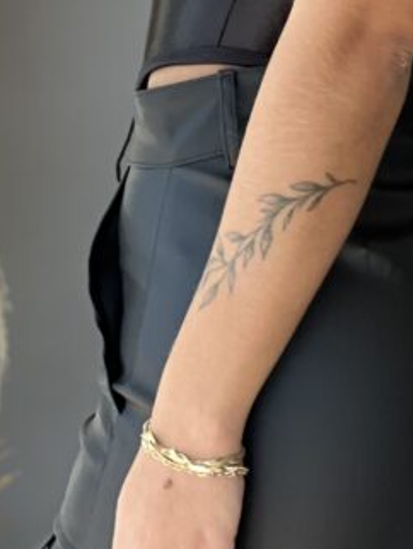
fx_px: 3543
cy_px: -241
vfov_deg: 8.7
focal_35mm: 223
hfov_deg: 6.7
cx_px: 401
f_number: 2.8
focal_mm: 9
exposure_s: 1/121
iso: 160
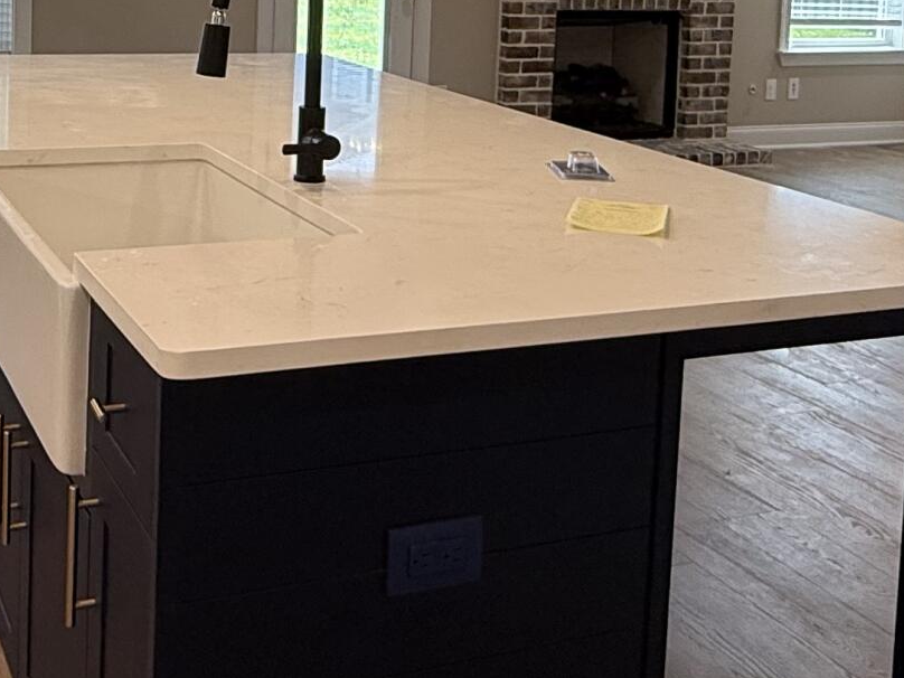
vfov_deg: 26.7
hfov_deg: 36.3
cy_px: 17
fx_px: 1358
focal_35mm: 52
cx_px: 271
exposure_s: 1/120
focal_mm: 2.22
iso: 100
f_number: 2.2
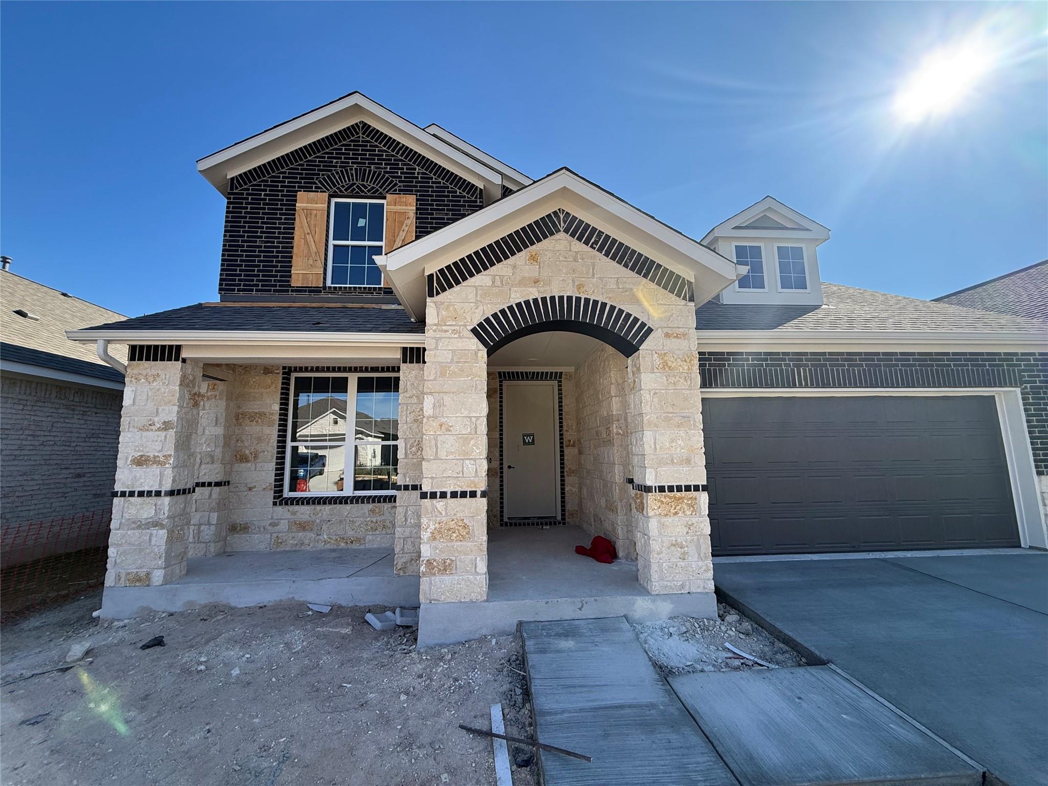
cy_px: 393
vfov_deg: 85.7
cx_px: 524
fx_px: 424
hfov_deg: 102.1
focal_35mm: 14
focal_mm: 2.22
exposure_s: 1/876
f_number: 2.2
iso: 50
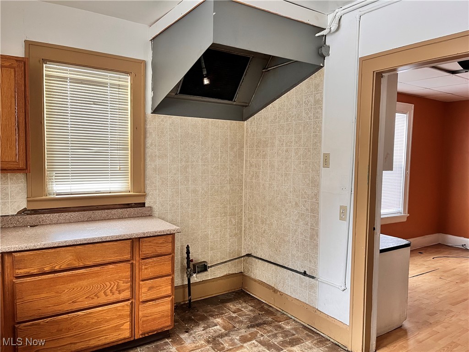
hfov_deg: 67.3
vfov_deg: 53.1
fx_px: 352
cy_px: 176
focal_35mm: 26
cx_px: 234
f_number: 1.6
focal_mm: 5.1
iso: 160
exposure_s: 1/60
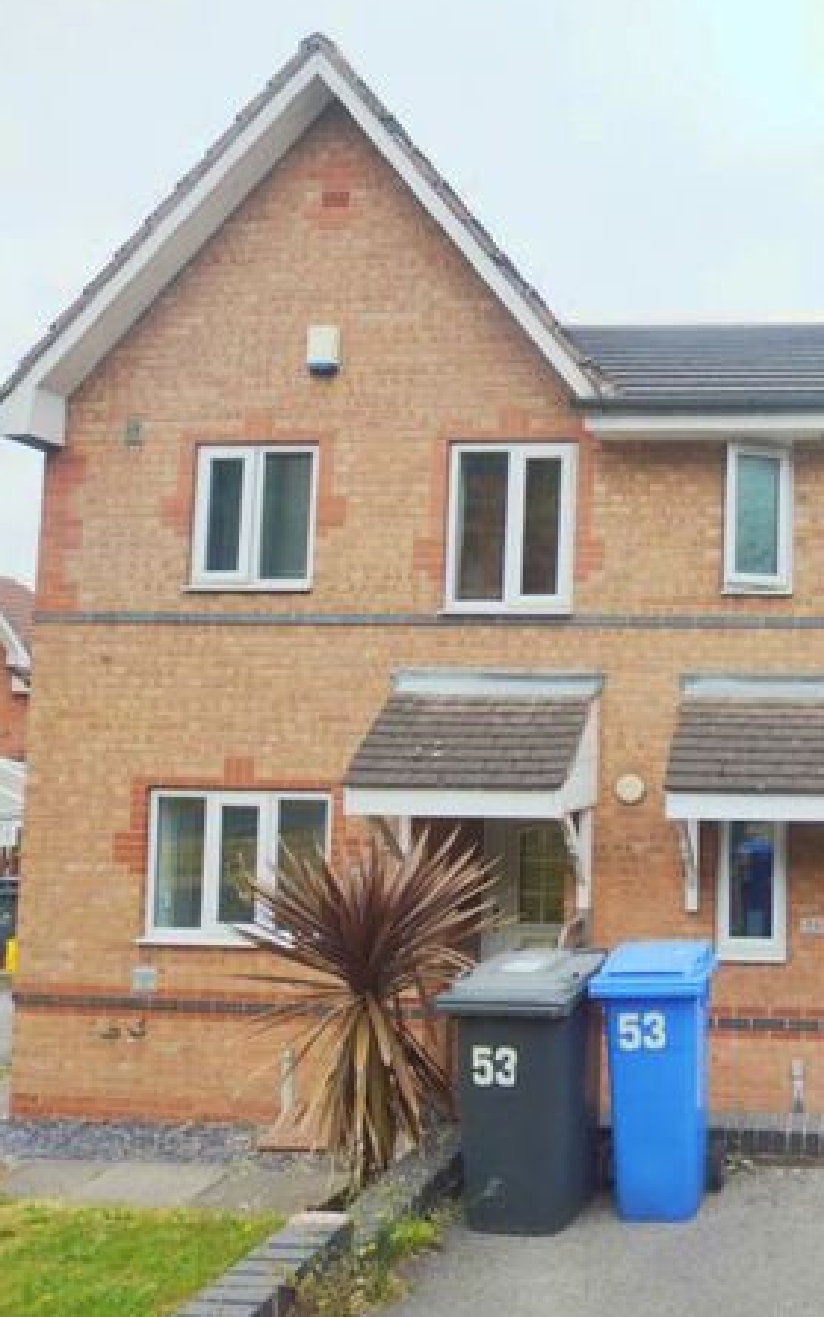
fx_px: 862
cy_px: 667
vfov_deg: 74.8
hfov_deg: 43.4
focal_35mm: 24
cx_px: 833
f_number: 3.5
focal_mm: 10
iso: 100
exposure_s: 1/800
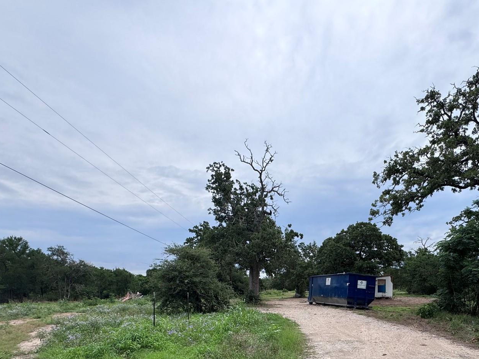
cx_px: 303
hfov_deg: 72.5
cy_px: 289
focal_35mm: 23
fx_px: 318
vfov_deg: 54.7
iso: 50
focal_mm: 2.22
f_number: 2.2
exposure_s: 1/2028
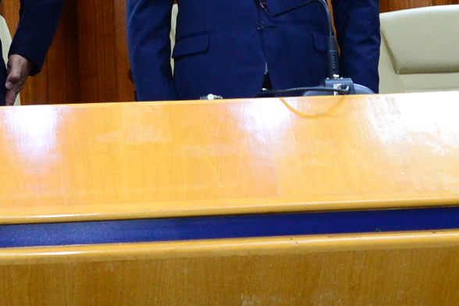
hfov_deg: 23.3
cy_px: -16
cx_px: 162
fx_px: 1109
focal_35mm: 87
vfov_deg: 15.4
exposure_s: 1/60
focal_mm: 17
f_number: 4
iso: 1600
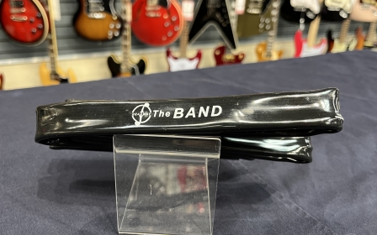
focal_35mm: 32
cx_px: 171
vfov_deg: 39.4
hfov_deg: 59.5
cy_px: 133
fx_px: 329
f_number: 1.6
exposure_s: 1/60
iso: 160
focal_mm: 5.1
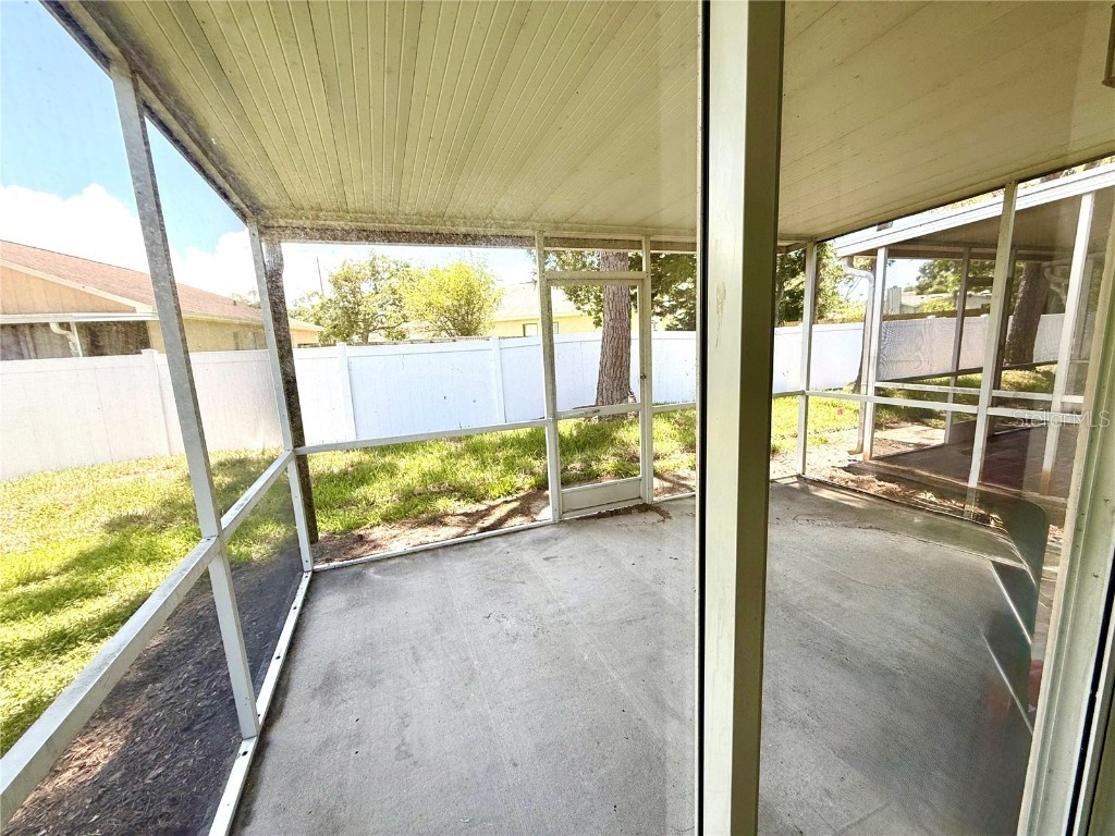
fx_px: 451
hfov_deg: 102.1
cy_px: 418
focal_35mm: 14
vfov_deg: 85.7
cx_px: 558
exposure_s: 1/282
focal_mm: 2.22
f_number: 2.2
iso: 64
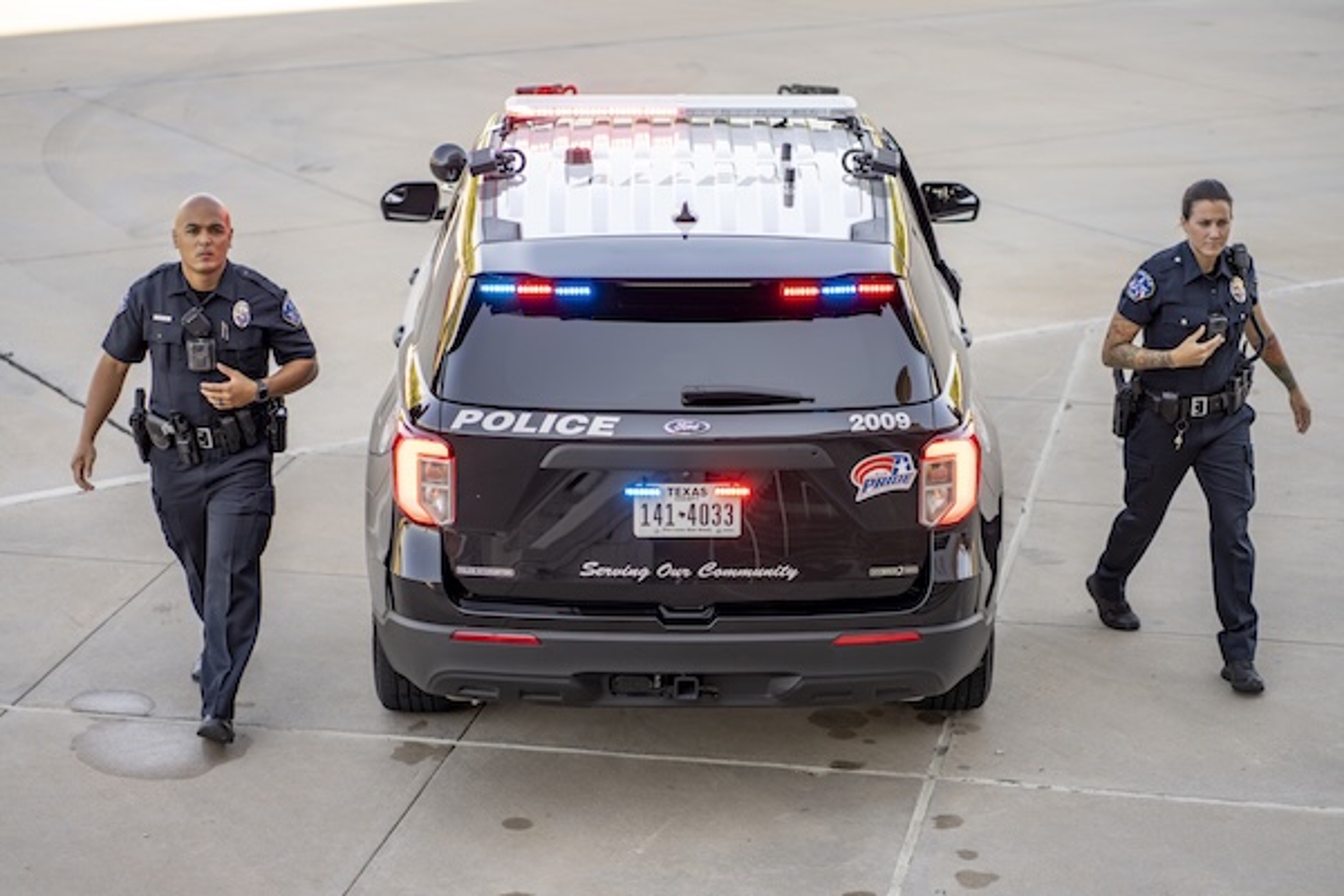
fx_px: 3173
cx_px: 672
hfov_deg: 23.9
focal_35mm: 85
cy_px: 448
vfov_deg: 16.1
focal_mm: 85
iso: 50
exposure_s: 1/400
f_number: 2.5
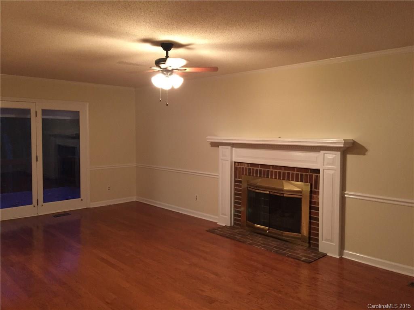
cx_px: 207
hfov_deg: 61.7
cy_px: 155
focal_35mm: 29
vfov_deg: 48.2
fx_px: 347
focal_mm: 4.15
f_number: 2.2
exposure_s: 1/17
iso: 250
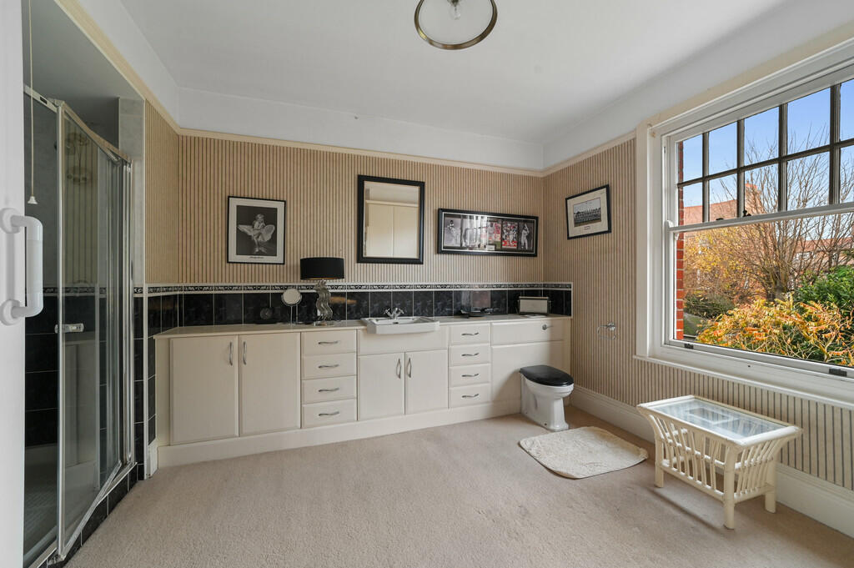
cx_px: 427
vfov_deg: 81.1
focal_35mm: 14
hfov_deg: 104.3
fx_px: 332
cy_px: 284
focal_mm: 14
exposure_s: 1/3
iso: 400
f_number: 8
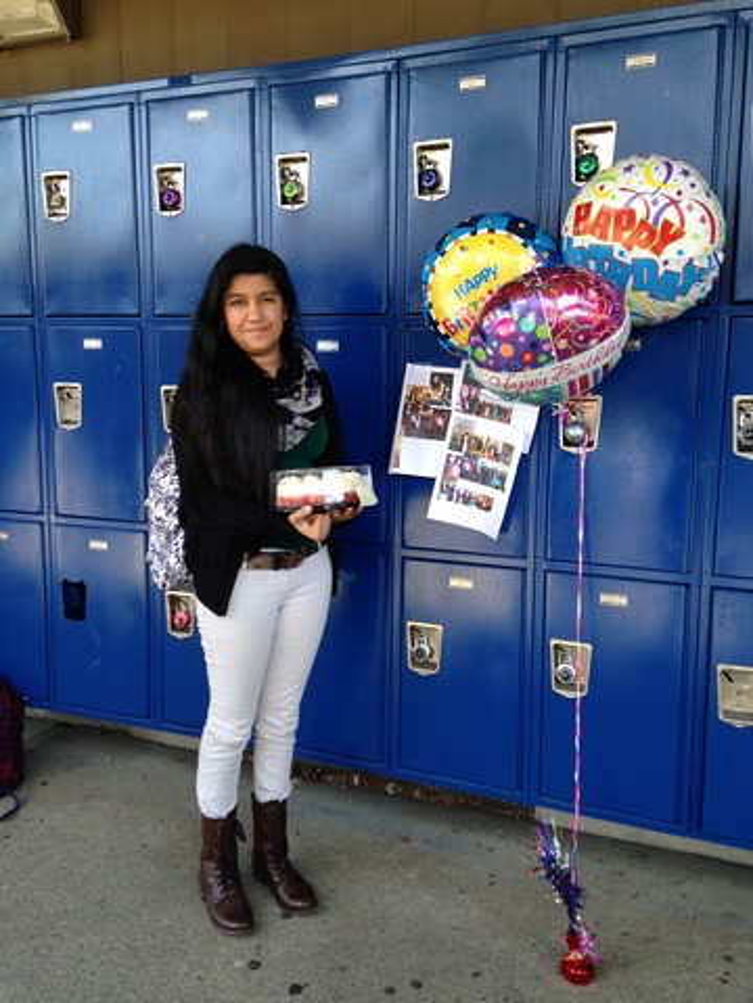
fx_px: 957
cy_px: 502
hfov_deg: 42.9
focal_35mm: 33
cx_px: 376
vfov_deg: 55.4
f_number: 2.4
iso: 80
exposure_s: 1/120
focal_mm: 4.12
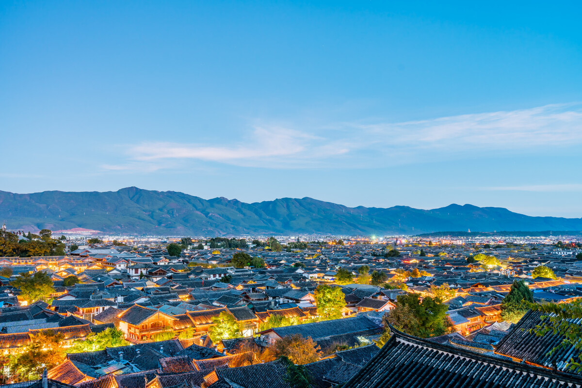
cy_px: 194
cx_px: 291
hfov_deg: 61.9
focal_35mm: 30
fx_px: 485
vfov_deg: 43.6
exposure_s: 8
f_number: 7.1
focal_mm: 30
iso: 100
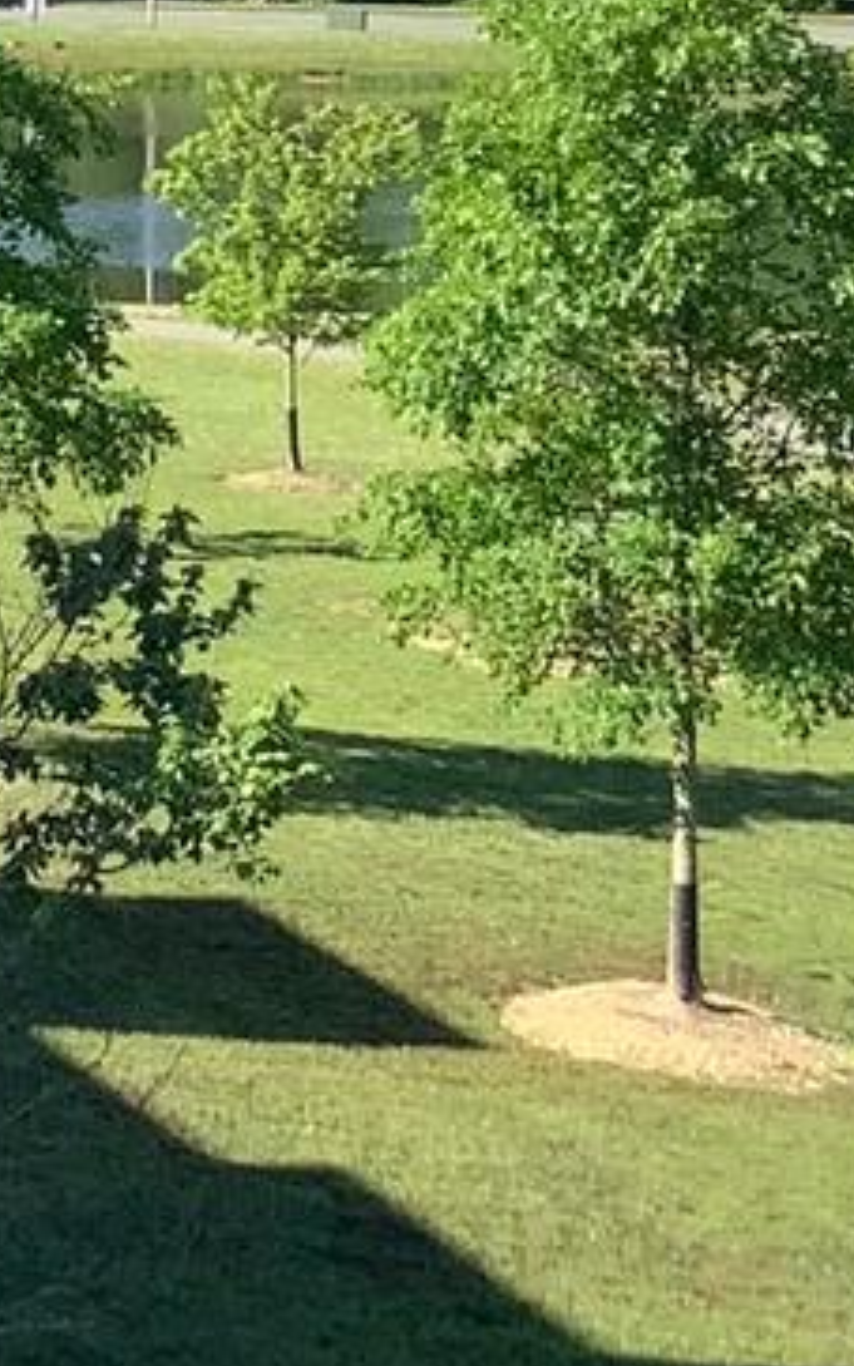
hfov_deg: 9.3
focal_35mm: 139
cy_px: -49
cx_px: -177
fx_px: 5174
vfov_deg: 14.7
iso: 25
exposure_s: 1/1116
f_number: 2.4
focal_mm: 3.3
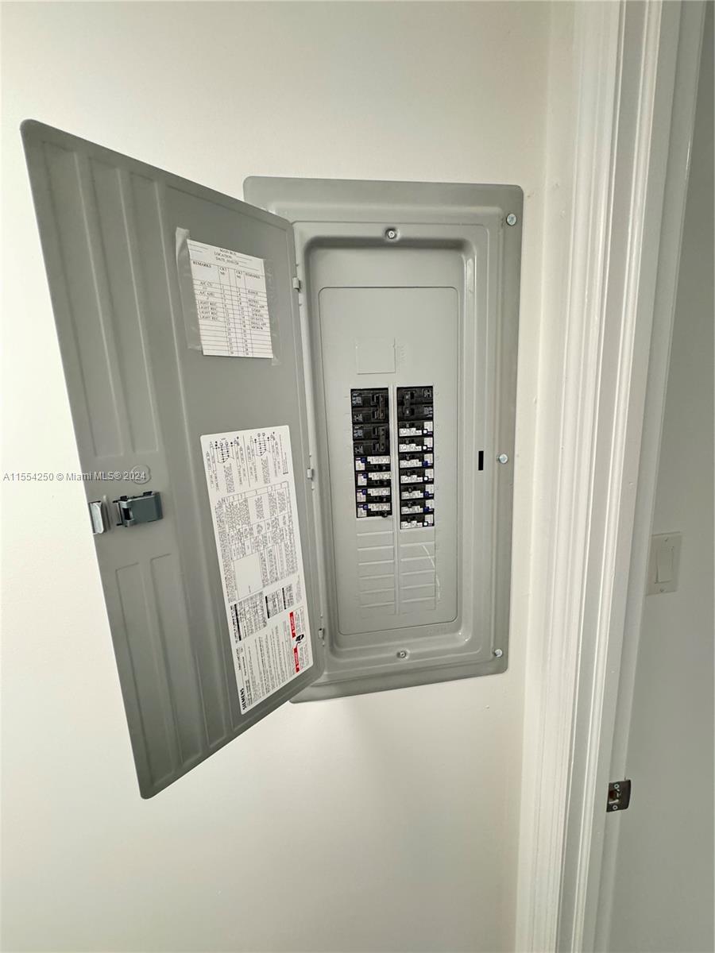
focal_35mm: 14
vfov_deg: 102.1
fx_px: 386
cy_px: 476
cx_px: 358
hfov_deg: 85.7
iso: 500
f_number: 2.2
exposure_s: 1/60
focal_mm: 2.22
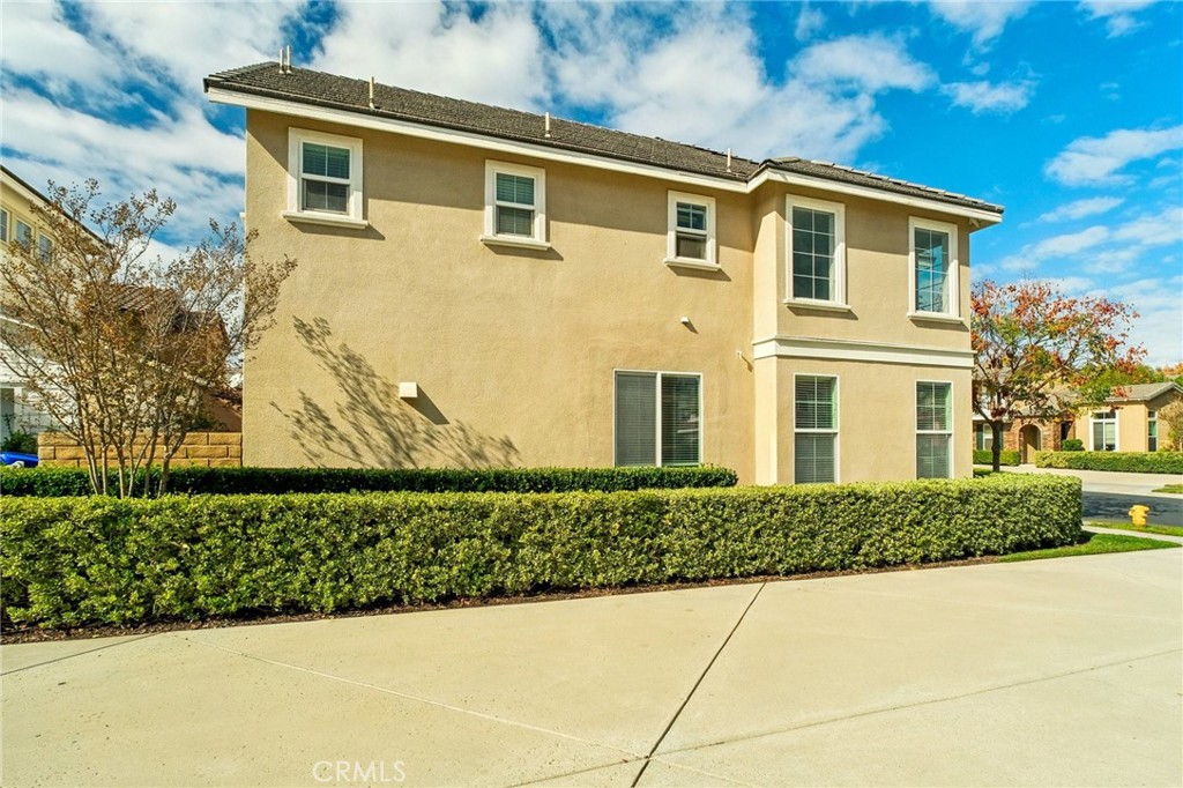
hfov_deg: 93.3
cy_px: 394
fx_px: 558
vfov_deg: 70.4
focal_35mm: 17
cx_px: 592
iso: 400
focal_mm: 11.3
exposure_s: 1/1000
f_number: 8
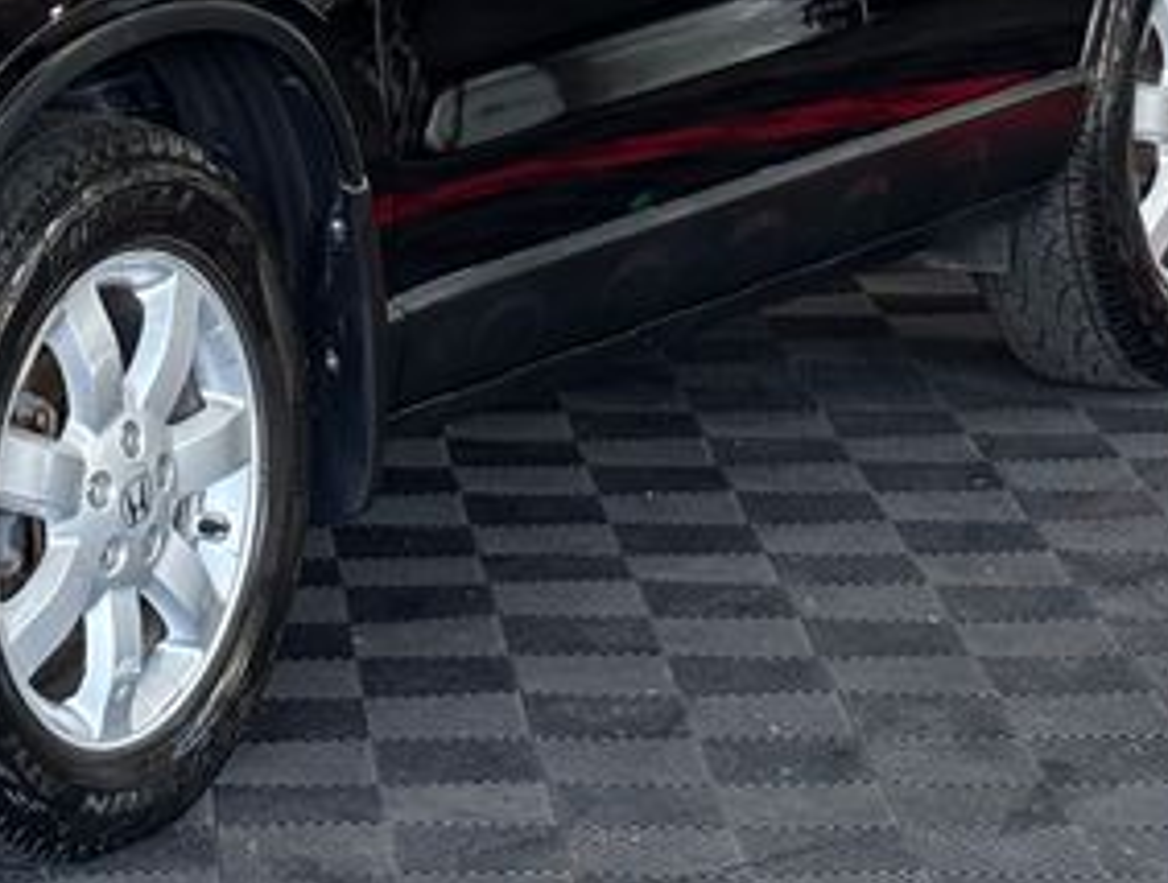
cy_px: -169
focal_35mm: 175
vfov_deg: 8.4
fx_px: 5922
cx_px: -43
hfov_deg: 11.1
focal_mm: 5.96
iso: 25
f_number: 1.6
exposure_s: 1/122
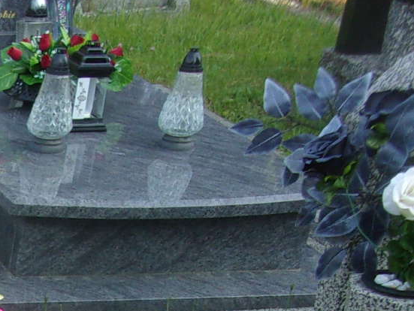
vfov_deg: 12.9
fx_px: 1245
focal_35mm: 104
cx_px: -326
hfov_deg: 16.1
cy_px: 557
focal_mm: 5.1
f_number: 3.9
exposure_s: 1/160
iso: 80
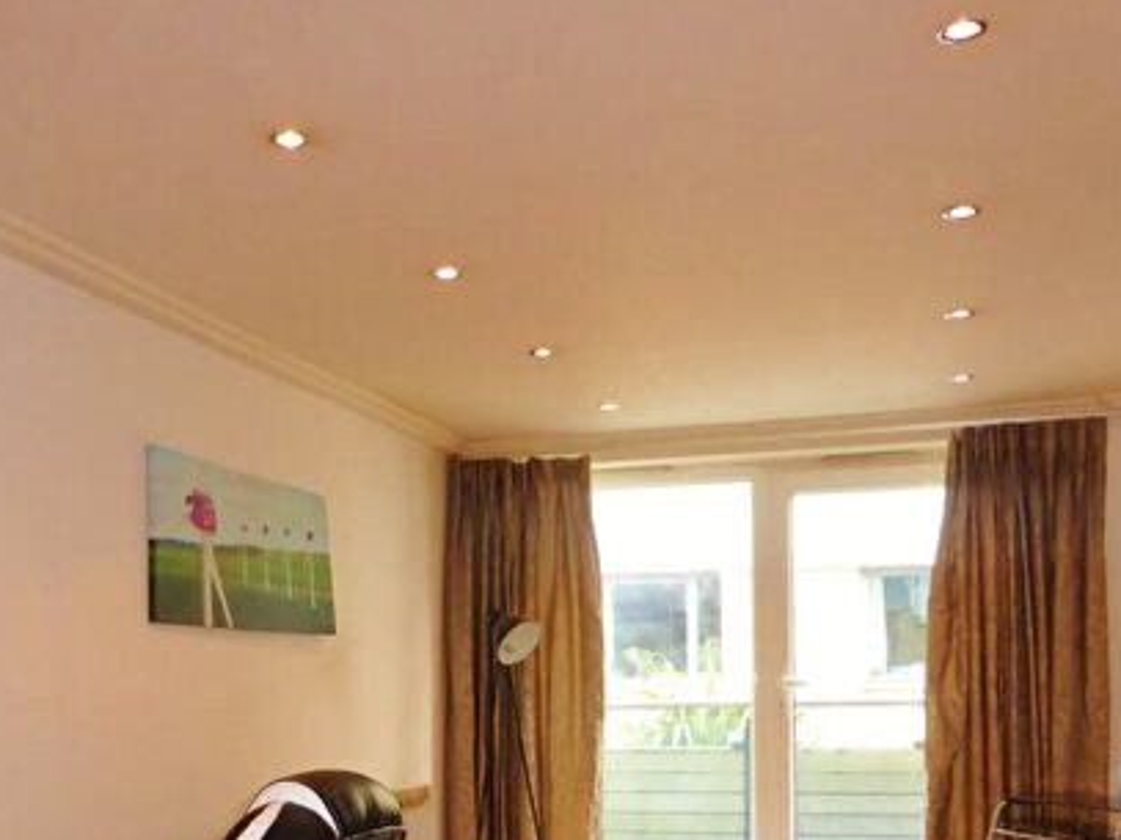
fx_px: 1392
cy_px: 712
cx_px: 419
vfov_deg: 32.3
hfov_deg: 43.5
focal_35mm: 43
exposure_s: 1/60
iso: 400
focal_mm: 4.3
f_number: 3.3
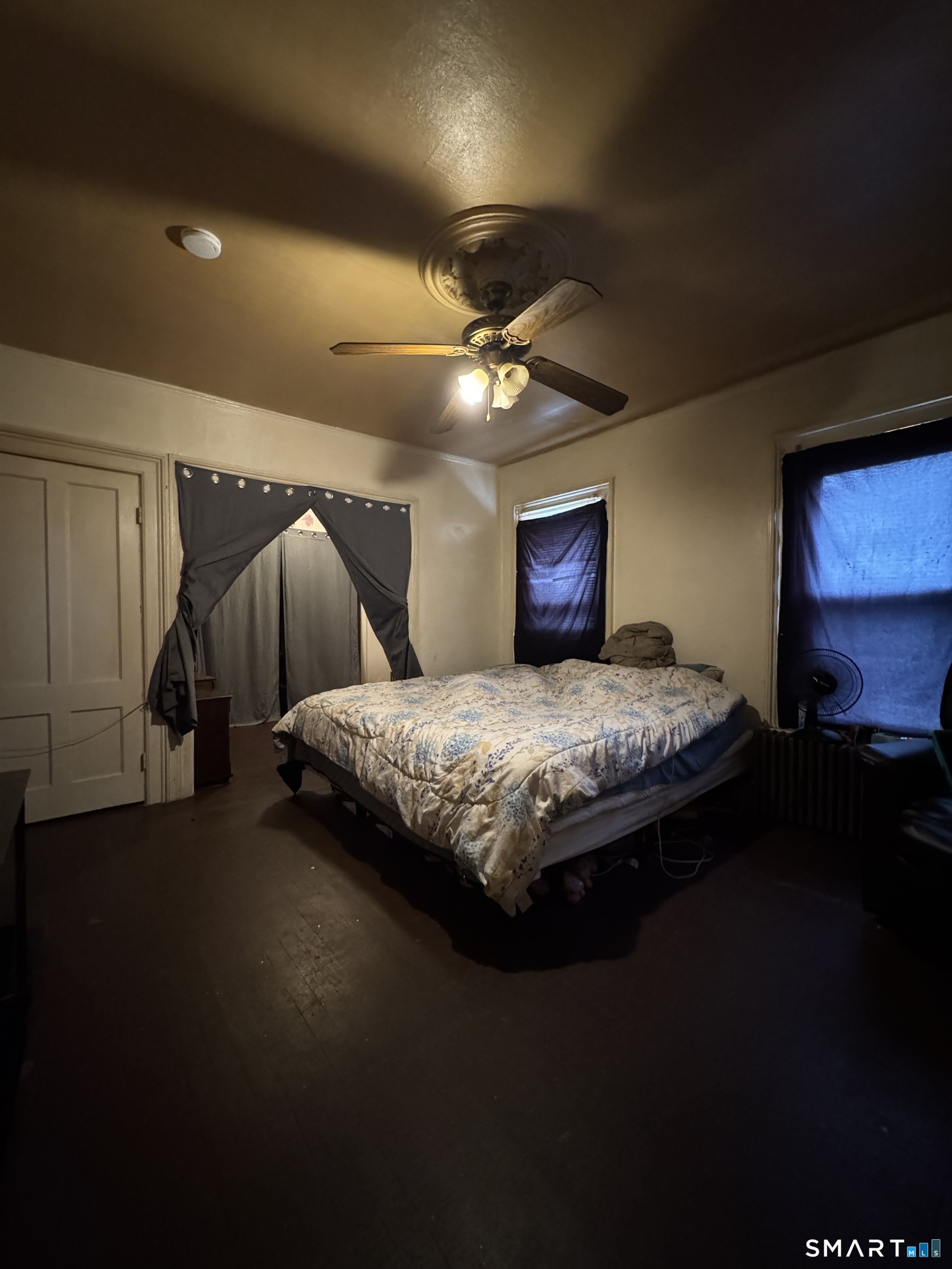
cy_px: 634
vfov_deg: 102.1
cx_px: 476
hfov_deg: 85.7
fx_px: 513
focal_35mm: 14
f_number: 2.2
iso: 1600
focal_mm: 2.22
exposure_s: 1/38
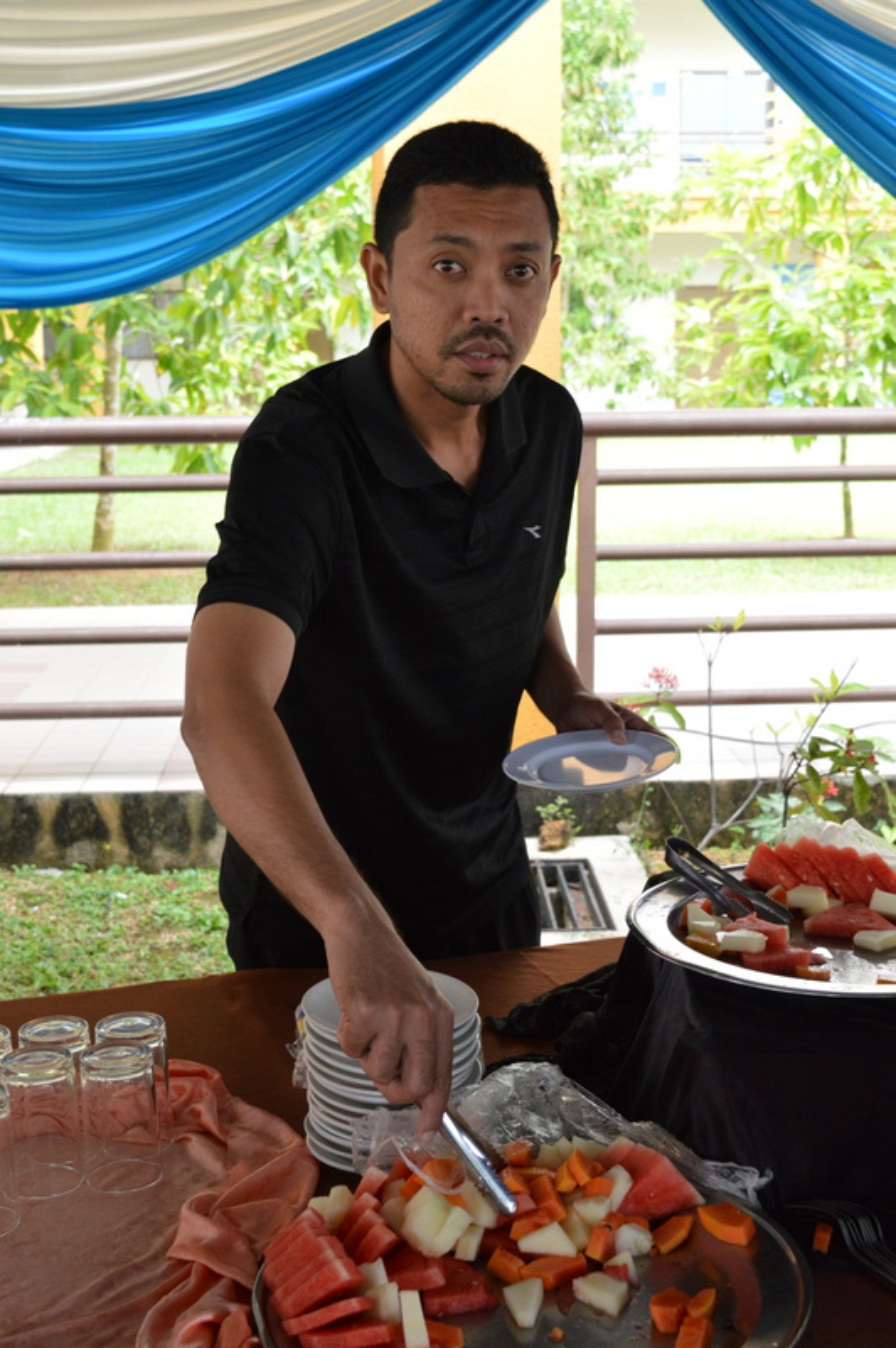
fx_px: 1739
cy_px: 674
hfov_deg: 28.9
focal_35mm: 46
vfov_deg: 42.4
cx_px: 448
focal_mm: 31
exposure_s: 1/125
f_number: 6.3
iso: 800
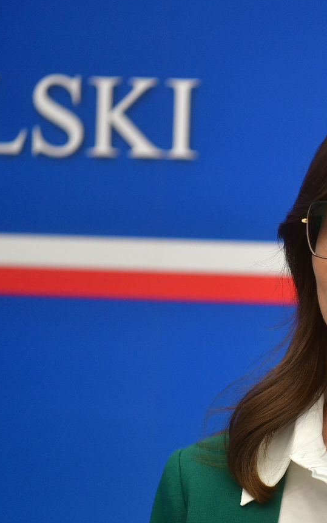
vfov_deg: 5.5
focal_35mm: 383
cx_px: 396
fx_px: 5459
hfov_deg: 3.4
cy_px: 271
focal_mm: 200
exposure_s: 1/400
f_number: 2.8
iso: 900
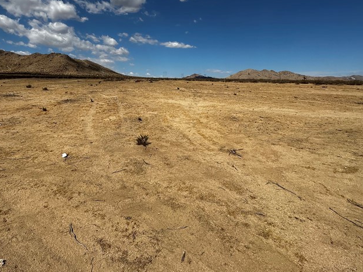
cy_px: 96
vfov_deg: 57.9
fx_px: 241
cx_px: 124
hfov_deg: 71.9
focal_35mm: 23
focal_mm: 2.22
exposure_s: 1/5051
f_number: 2.2
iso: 50
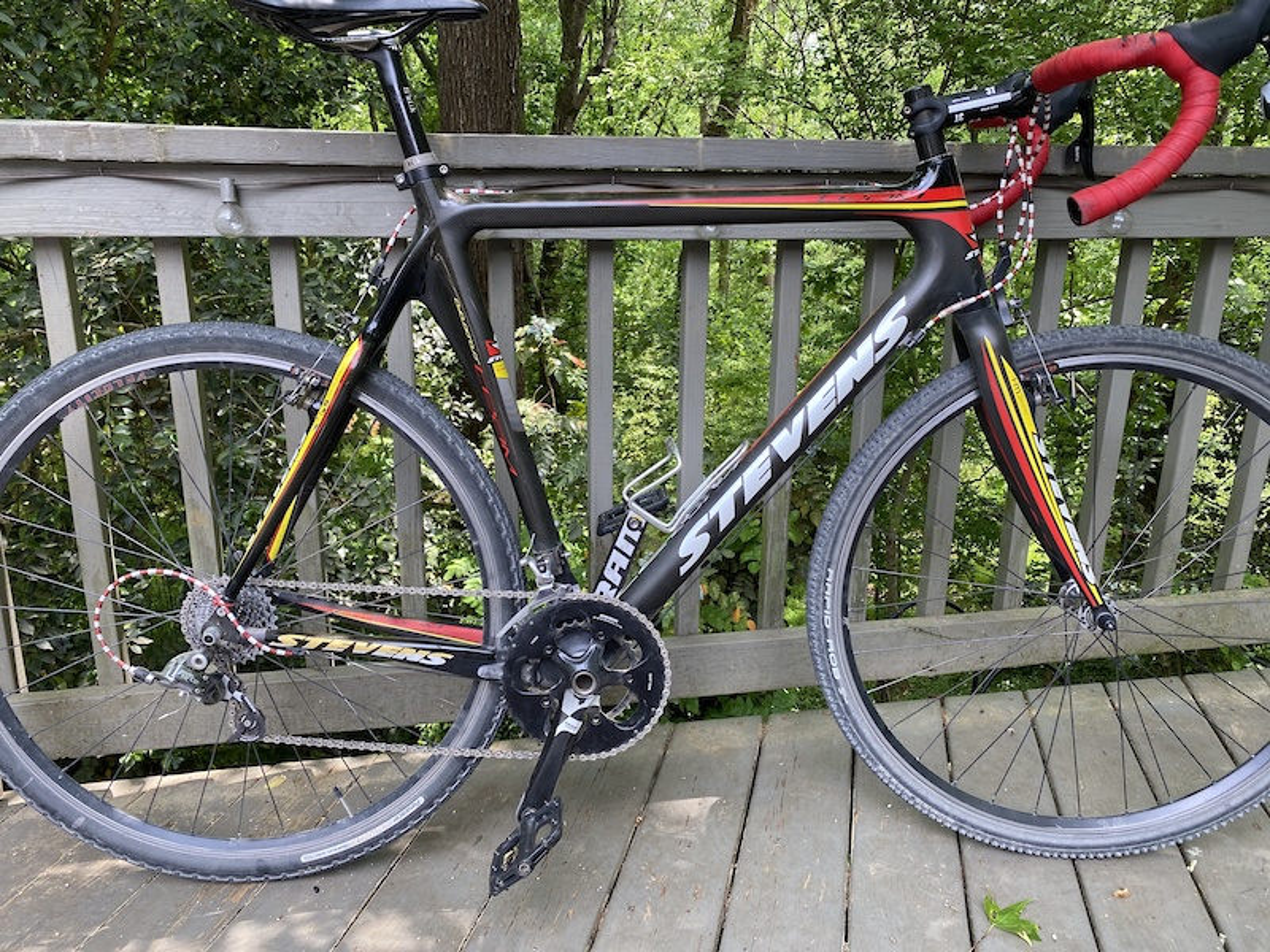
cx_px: 635
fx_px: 954
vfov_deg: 53.1
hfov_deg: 67.3
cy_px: 476
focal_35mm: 26
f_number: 1.8
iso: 32
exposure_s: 1/126
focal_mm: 4.25
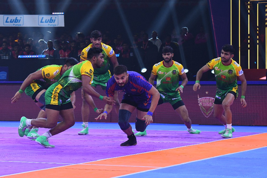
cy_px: 89
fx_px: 956
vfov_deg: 10.6
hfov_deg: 15.9
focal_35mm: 129
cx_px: 134
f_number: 5.6
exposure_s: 1/1600
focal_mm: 86
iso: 2000
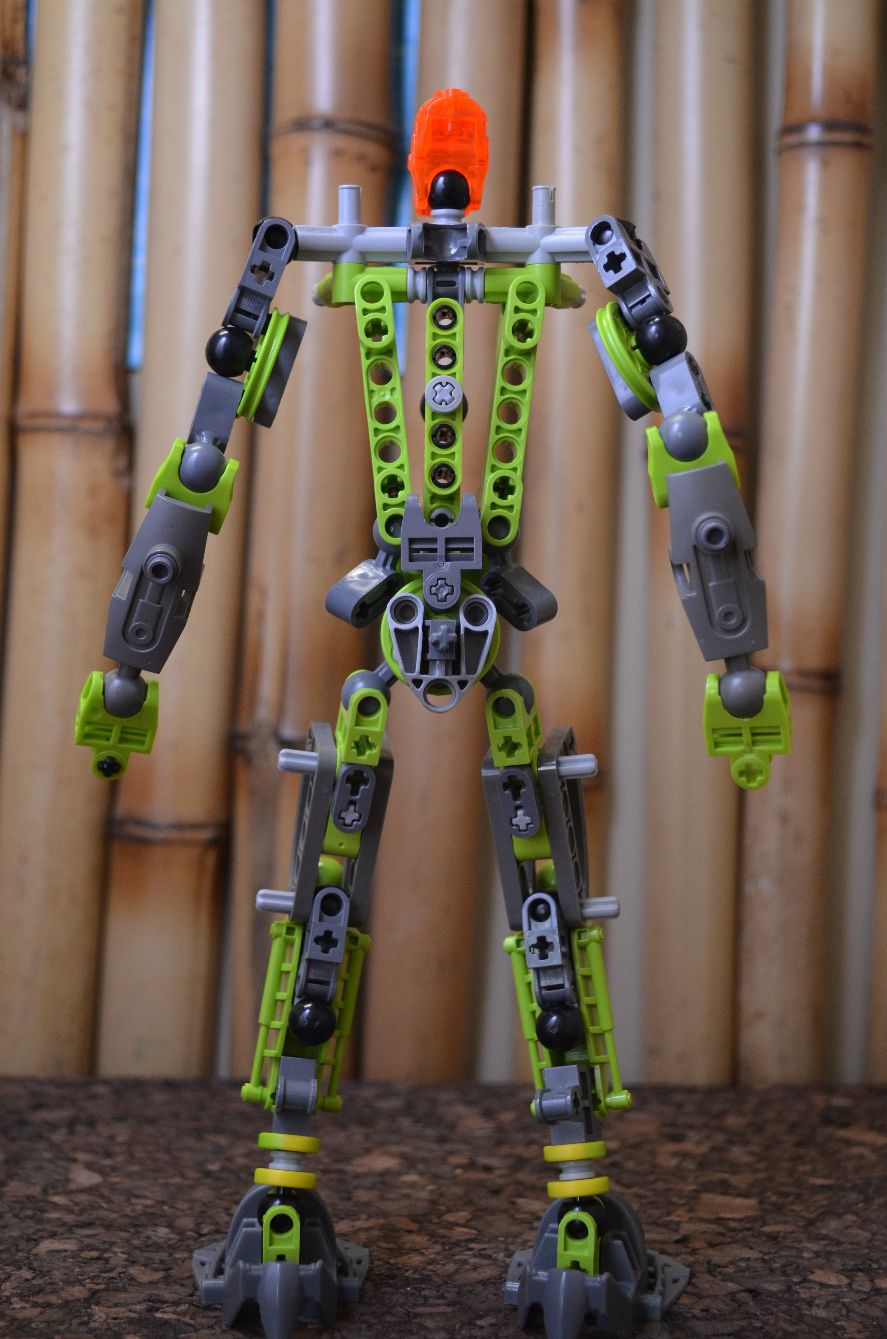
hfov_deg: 28.0
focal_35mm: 48
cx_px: 444
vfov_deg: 41.2
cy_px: 670
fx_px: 1782
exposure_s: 1/25
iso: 1000
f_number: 4.8
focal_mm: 32
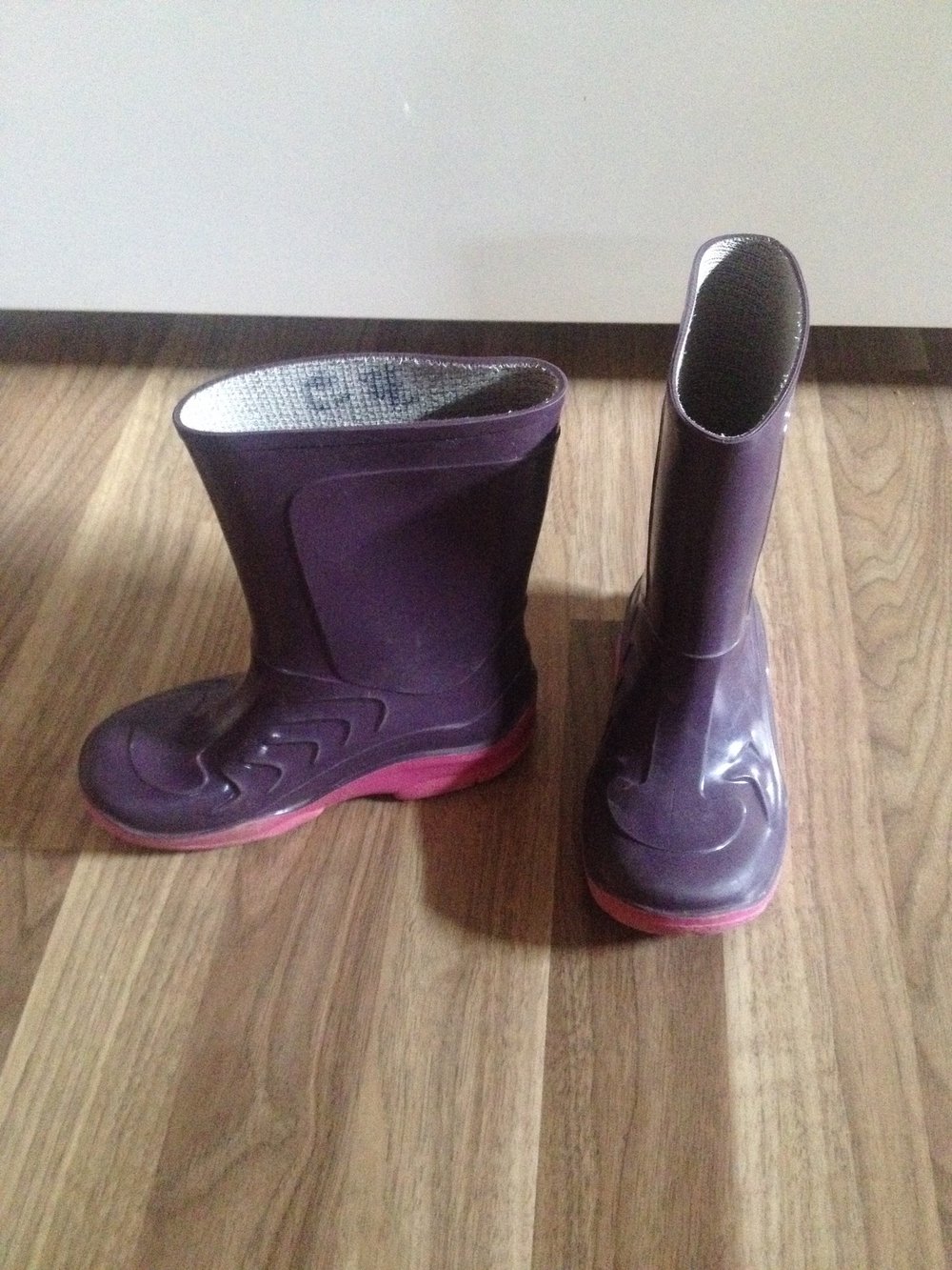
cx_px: 476
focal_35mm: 35
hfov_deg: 40.7
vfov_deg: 52.6
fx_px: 1283
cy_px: 635
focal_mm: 4.28
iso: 800
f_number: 2.4
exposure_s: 1/15
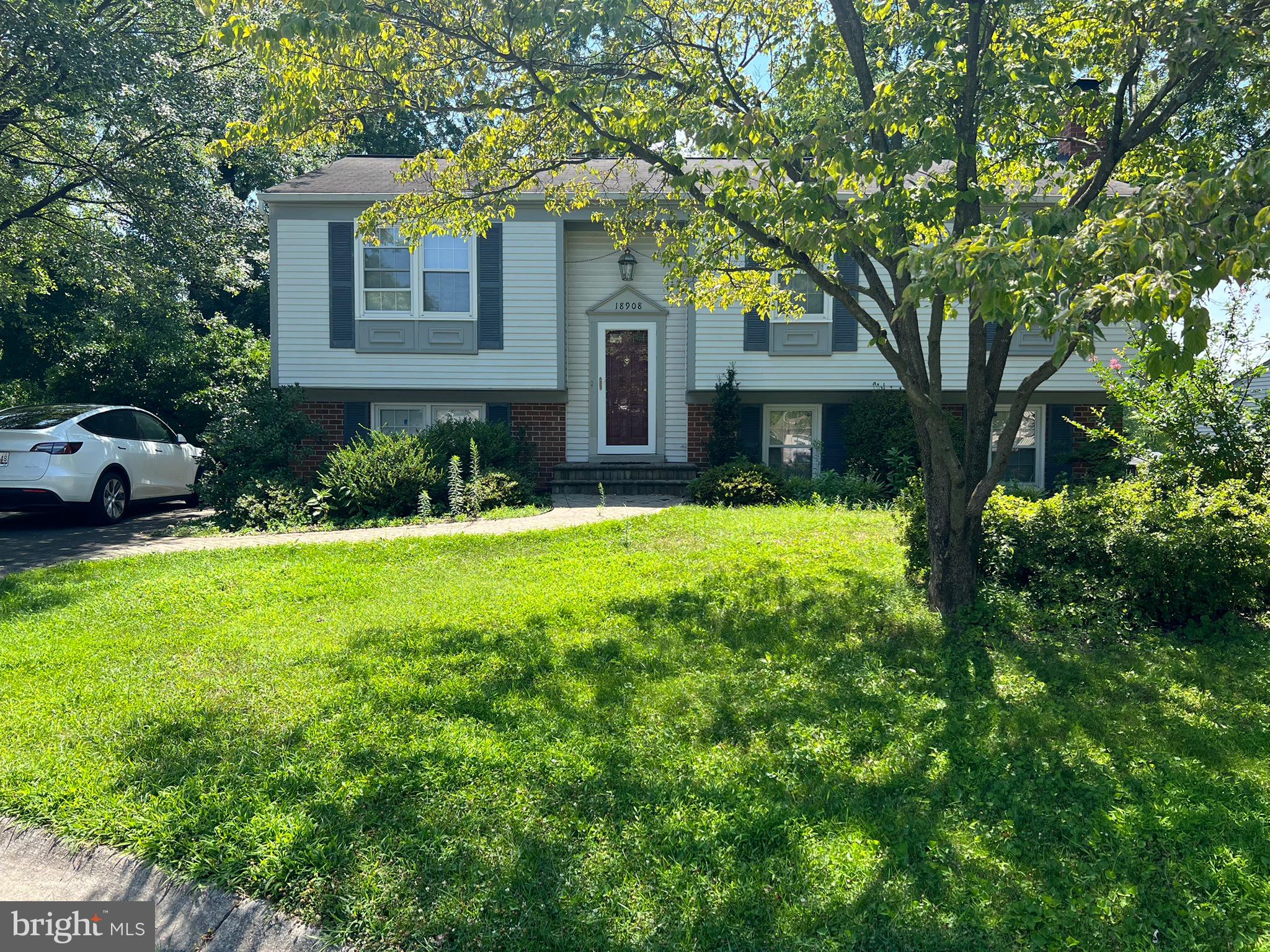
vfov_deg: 53.1
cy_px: 476
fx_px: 954
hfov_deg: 67.3
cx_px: 635
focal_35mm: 26
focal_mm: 5.7
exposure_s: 1/1361
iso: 50
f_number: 1.5
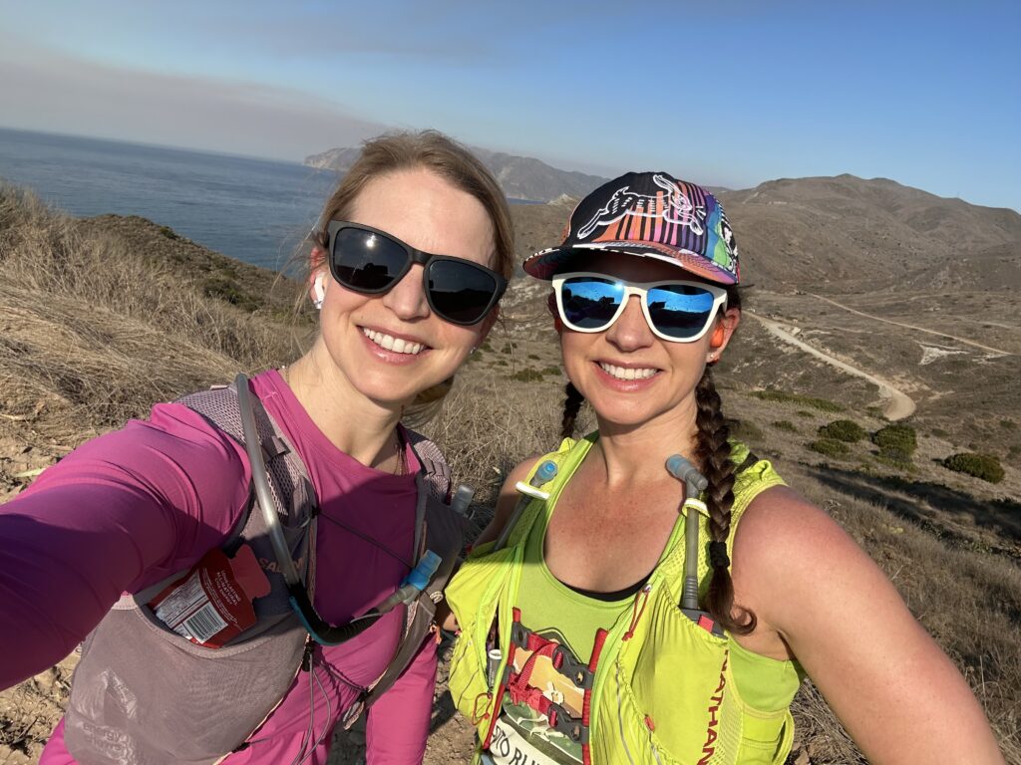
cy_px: 382
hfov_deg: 73.9
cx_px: 510
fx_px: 678
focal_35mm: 23
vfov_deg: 58.9
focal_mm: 2.69
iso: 25
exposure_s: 1/1996
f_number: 1.9
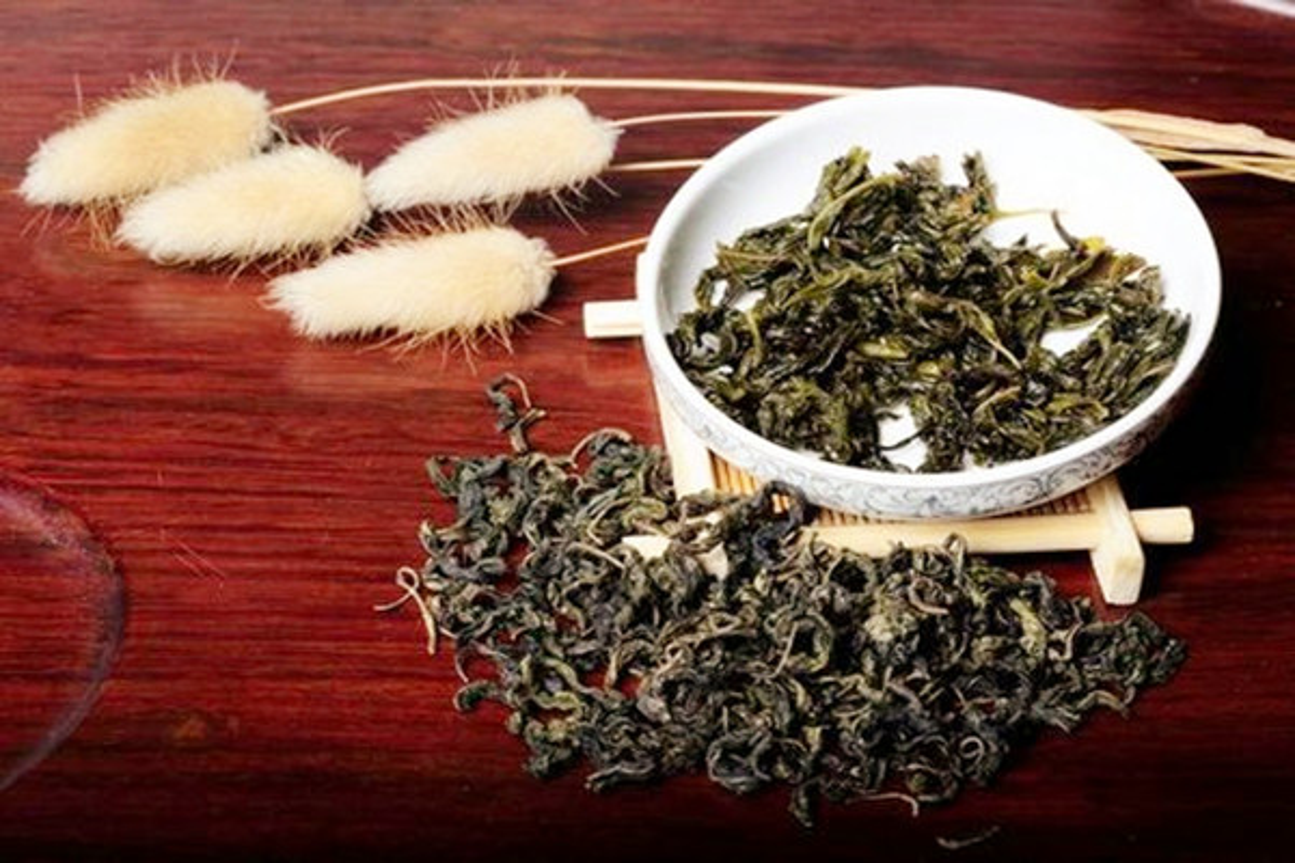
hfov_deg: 22.6
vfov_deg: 15.2
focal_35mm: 90
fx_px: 3237
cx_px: 648
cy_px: 432
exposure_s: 1/250
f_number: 25
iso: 200
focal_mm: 90
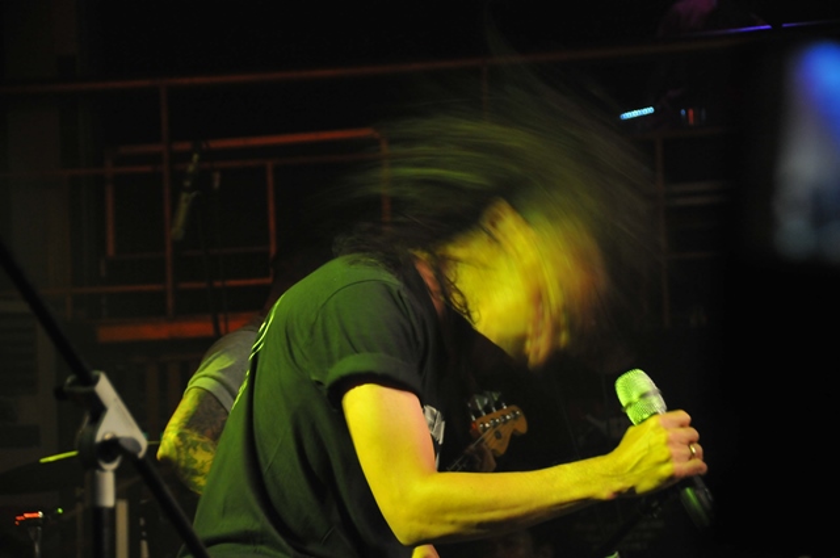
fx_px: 2447
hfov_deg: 19.5
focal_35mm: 105
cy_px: 279
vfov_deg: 13.0
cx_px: 420
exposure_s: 1/30
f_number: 5
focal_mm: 70
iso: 1250
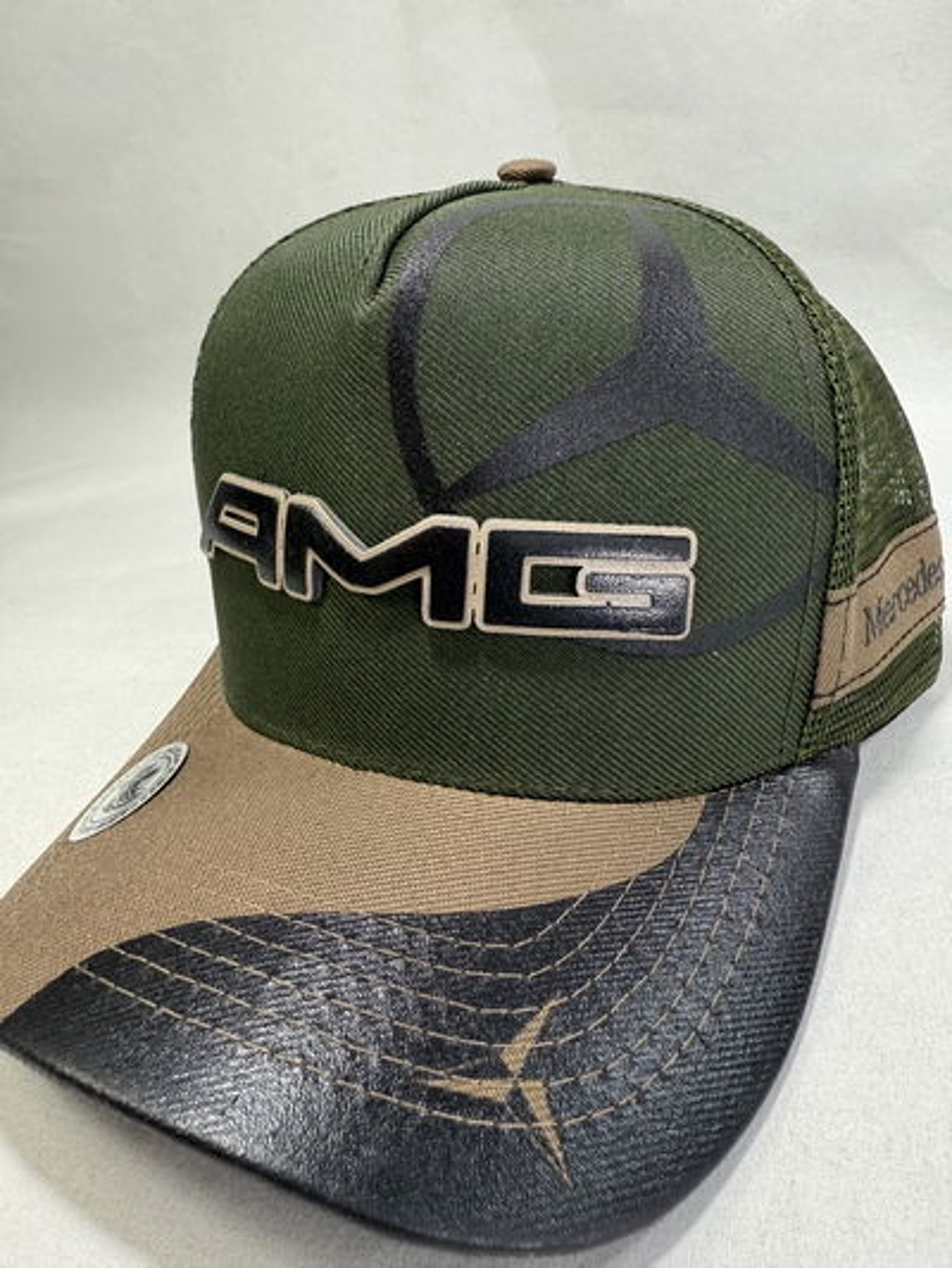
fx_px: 880
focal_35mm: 24
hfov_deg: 56.8
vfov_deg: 71.6
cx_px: 476
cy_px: 634
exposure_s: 1/100
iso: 100
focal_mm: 2.22
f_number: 2.2
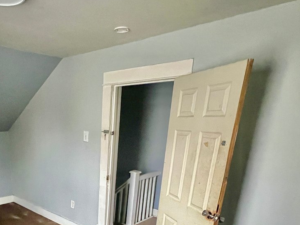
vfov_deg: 45.4
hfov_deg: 62.1
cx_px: 80
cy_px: 212
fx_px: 234
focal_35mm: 27
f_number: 1.8
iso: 1000
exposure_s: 1/45
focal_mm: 1.57
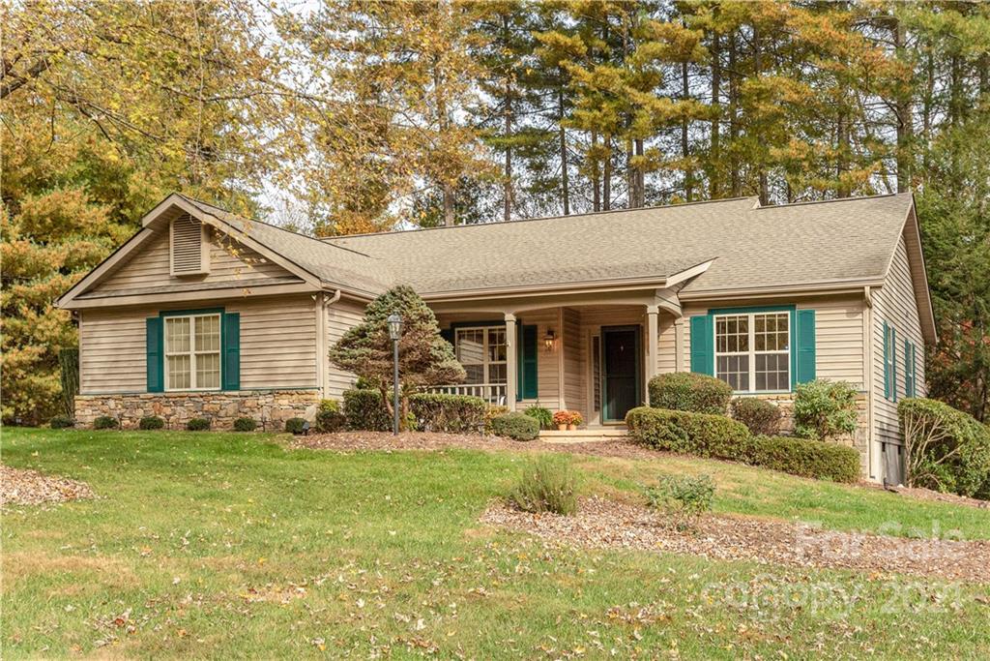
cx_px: 495
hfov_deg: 54.4
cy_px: 330
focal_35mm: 35
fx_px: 963
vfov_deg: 37.9
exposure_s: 1/1600
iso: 320
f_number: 7.1
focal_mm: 35
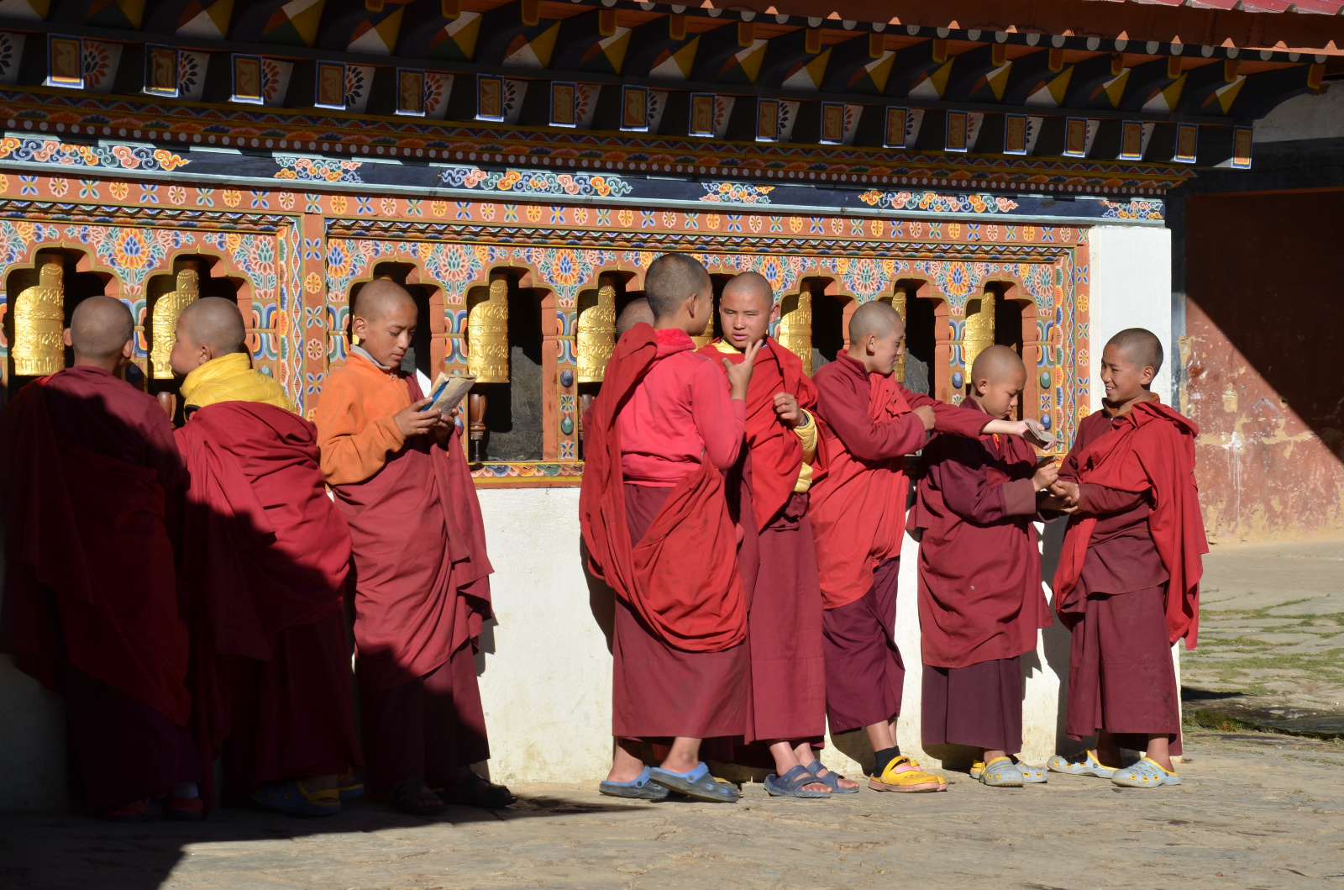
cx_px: 672
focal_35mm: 105
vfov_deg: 13.0
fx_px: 3911
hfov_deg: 19.5
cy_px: 445
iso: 100
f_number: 9
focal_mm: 70
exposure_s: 1/320
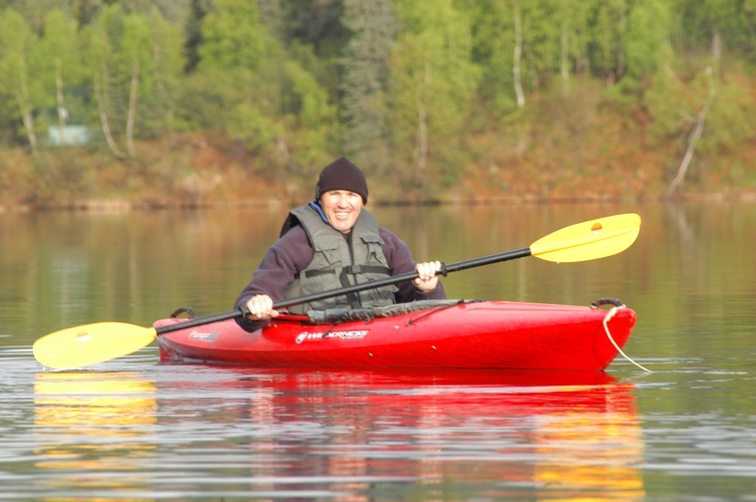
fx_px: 6924
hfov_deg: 6.2
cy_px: 251
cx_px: 378
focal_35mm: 330
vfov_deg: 4.2
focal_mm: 220
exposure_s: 1/60
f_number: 11
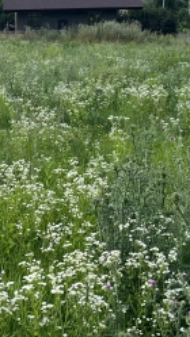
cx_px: -37
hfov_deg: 16.3
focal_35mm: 71
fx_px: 636
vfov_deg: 29.5
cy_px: 107
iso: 50
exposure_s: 1/1721
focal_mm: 5.1
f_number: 1.6
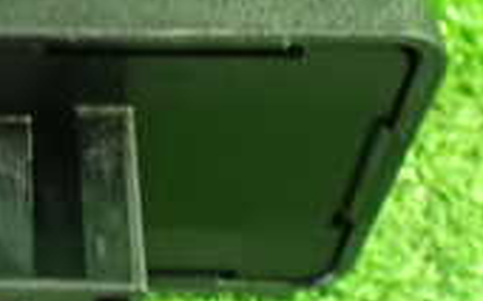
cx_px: -111
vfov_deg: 11.6
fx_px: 1473
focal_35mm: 112
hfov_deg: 17.7
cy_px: 68
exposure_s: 1/20
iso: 1600
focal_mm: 5.4
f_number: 2.3
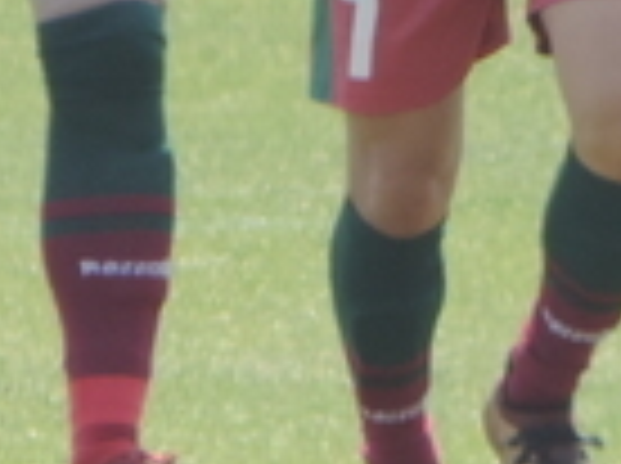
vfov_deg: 0.4
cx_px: 882
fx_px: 72816
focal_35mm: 4066
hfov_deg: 0.5
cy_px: -469
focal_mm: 124.8
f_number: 5
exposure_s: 1/400
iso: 180
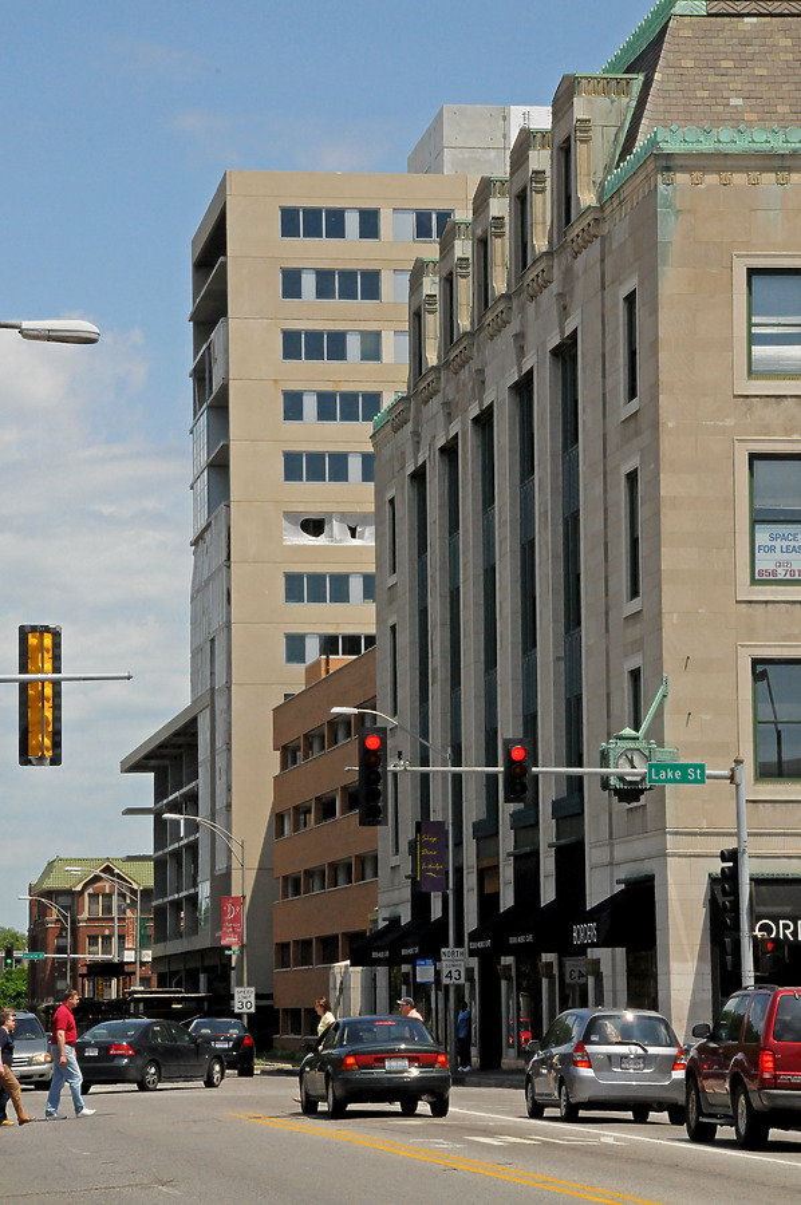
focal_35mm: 123
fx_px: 4114
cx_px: 400
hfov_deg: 11.1
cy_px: 602
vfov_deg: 16.7
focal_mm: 82
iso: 2000
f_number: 20
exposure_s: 1/800
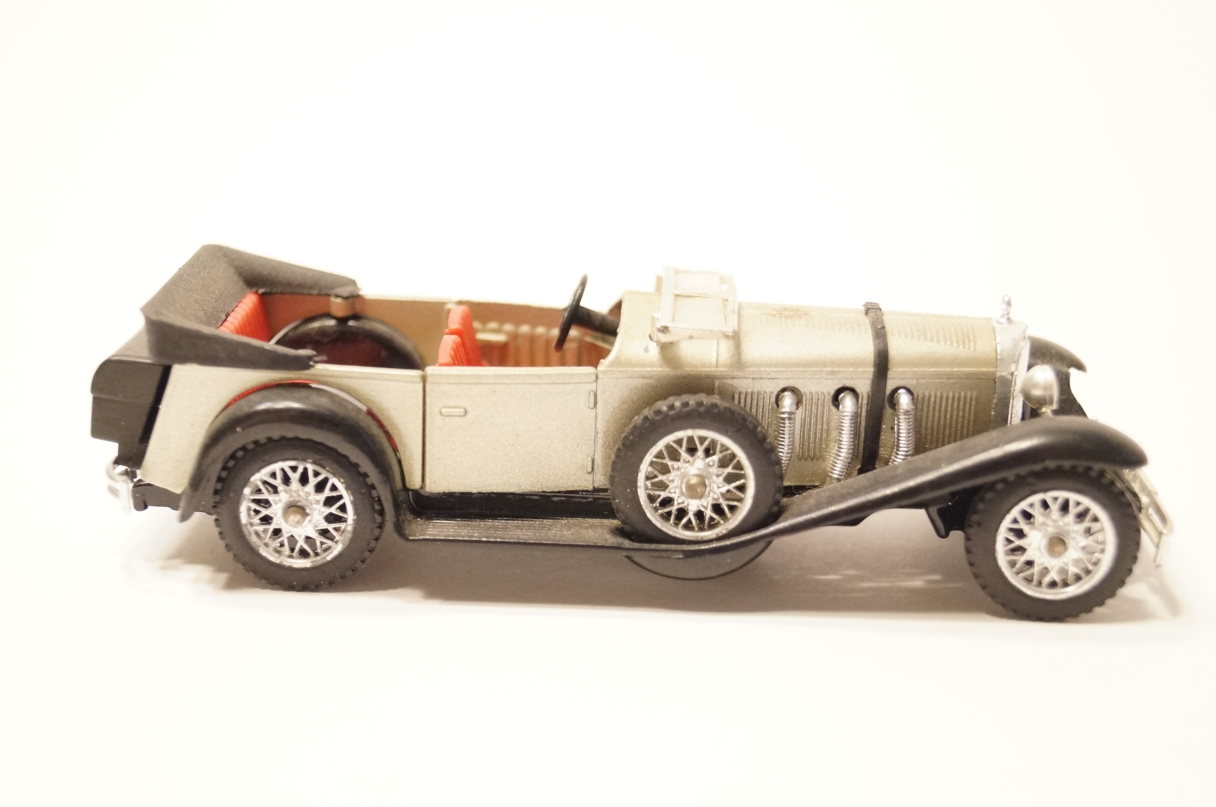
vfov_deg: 22.5
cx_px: 608
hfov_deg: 33.4
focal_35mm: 60
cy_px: 404
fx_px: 2023
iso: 2000
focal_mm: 40
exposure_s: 1/80
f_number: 5
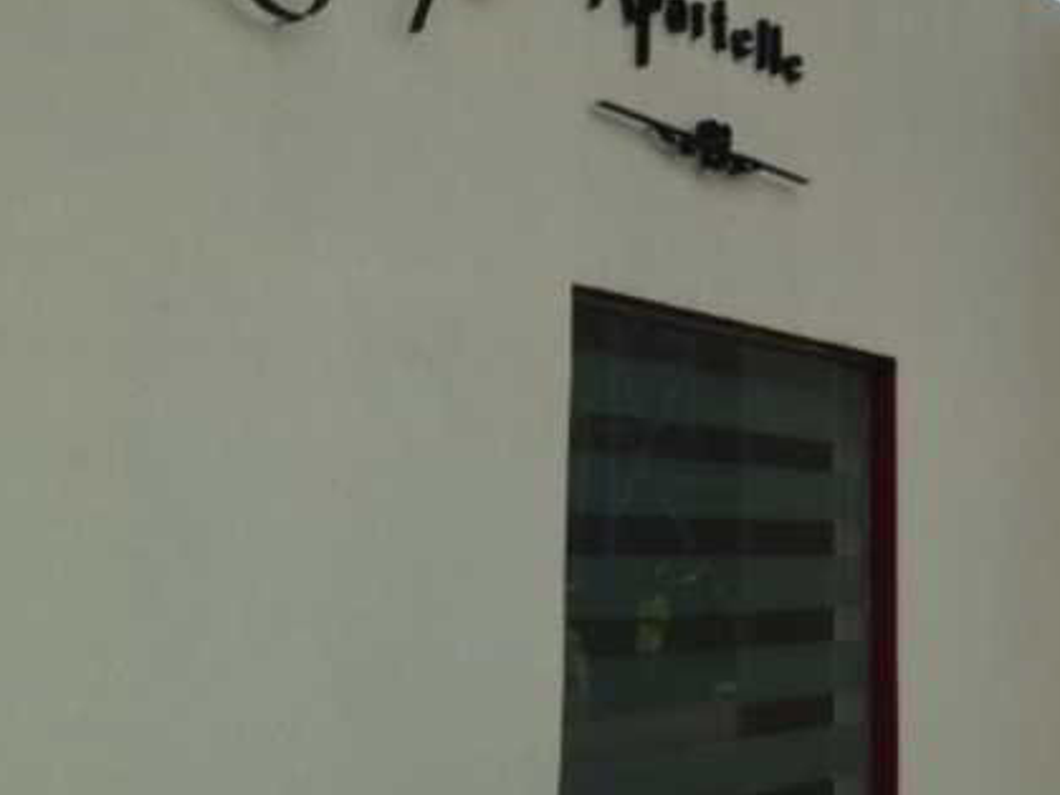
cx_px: 898
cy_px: 246
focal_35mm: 63
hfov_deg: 29.8
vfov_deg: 23.1
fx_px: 1929
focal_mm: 4.13
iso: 50
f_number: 2.4
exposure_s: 1/763
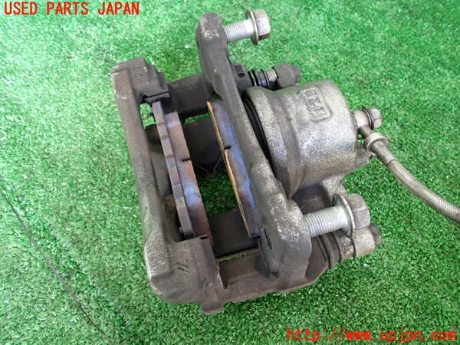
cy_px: 172
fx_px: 399
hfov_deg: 60.0
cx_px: 230
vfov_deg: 46.8
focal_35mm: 30
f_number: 2.3
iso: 500
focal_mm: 5.4
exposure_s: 1/30
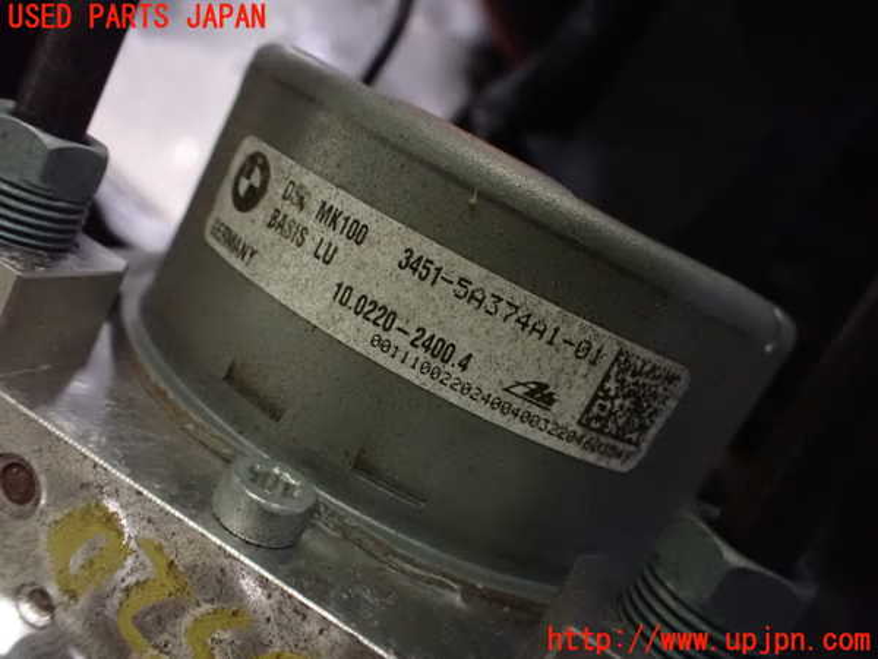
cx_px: 439
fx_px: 761
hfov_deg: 60.0
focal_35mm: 30
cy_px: 330
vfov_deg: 46.8
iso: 1600
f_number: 2.3
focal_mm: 5.4
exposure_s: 1/10
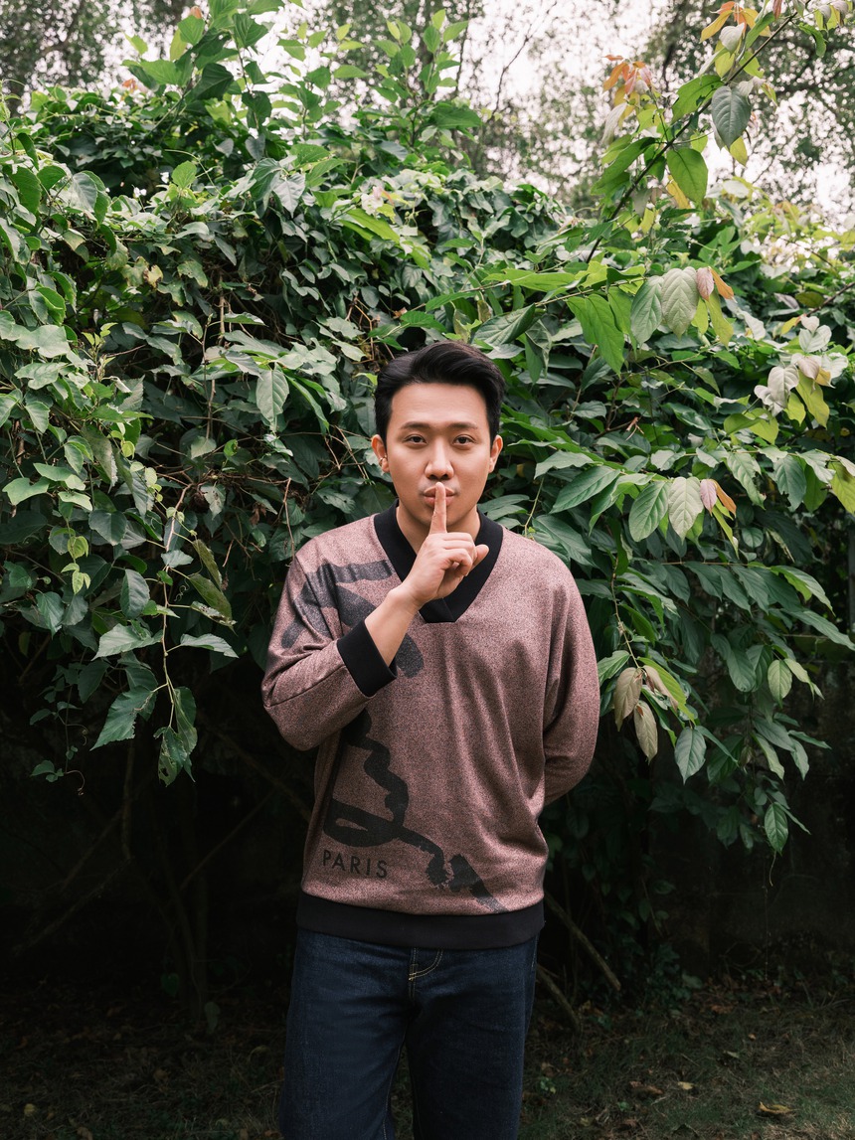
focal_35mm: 37
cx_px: 428
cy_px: 570
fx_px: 1219
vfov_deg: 50.1
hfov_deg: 38.7
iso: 800
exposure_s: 1/125
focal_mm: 47.4
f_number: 6.4
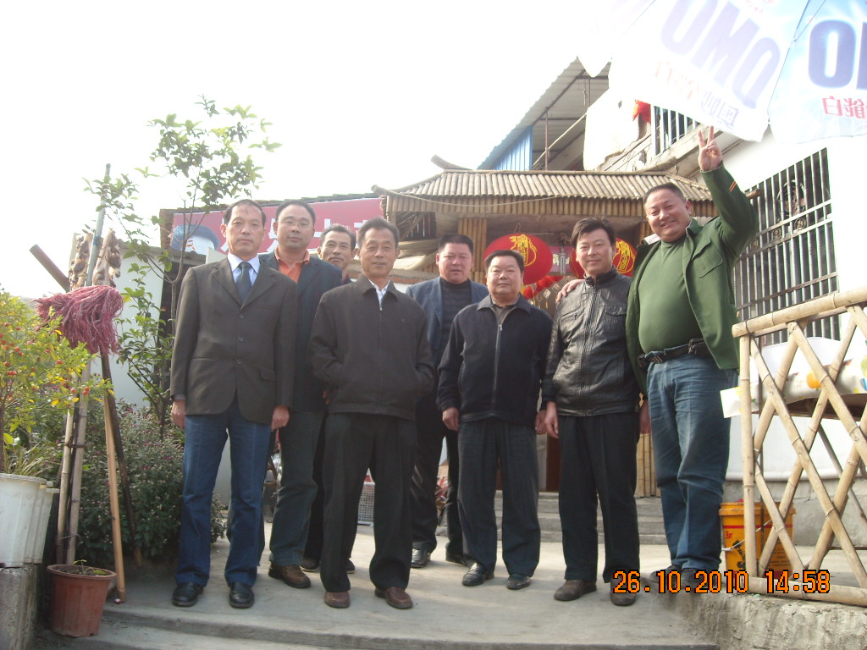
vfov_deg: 40.7
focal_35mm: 35
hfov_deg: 52.6
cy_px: 325
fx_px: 877
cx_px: 434
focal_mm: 5.7
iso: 64
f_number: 2.8
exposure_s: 1/184
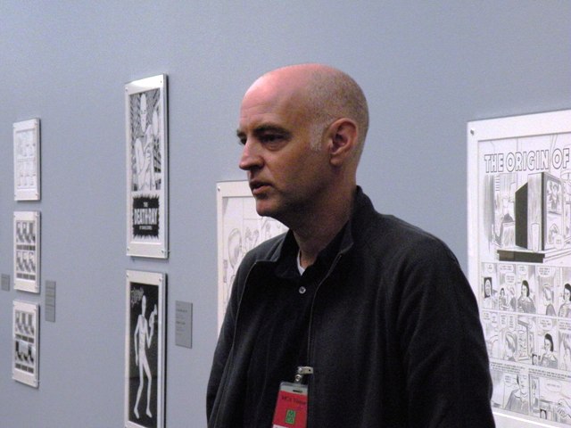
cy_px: 214
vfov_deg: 13.5
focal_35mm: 110
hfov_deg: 17.9
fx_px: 1814
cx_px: 286
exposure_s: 1/30
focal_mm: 19.4
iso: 400
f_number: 4.5
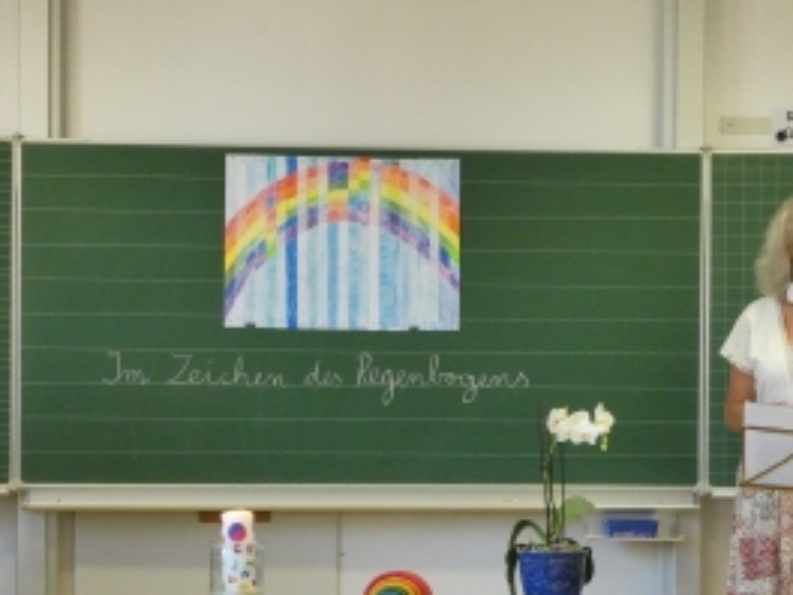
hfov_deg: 13.7
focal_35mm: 144
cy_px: 433
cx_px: 460
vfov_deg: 10.3
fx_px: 3299
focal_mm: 17.1
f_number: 7.1
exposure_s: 1/50
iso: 800
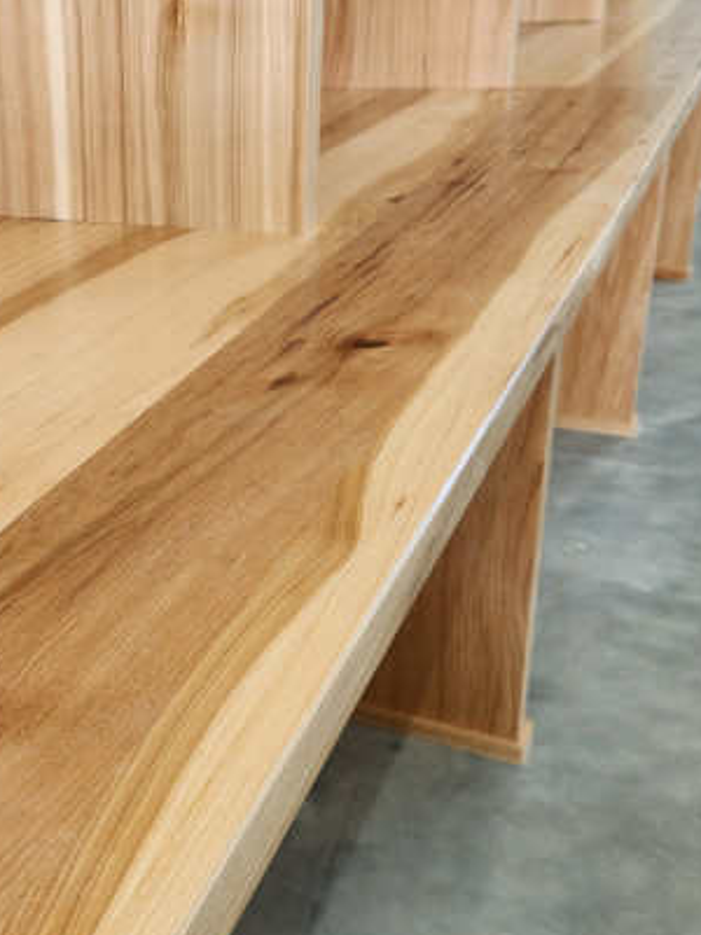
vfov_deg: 41.2
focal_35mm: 46
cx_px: 49
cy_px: 446
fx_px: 1242
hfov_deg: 30.0
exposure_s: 1/180
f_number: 1.8
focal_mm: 5.4
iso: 64
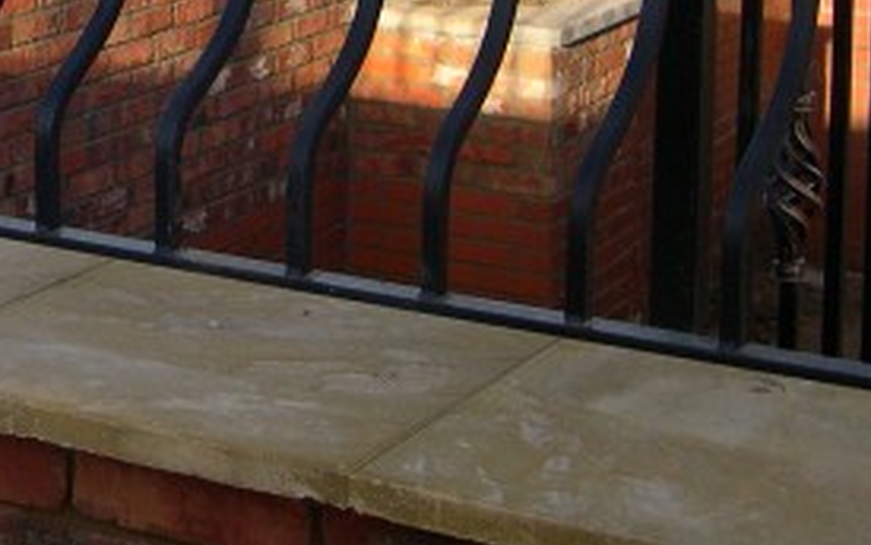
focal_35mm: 117
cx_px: -228
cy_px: -253
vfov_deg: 10.8
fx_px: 2778
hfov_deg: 16.9
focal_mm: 8
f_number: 2.8
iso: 100
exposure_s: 1/592
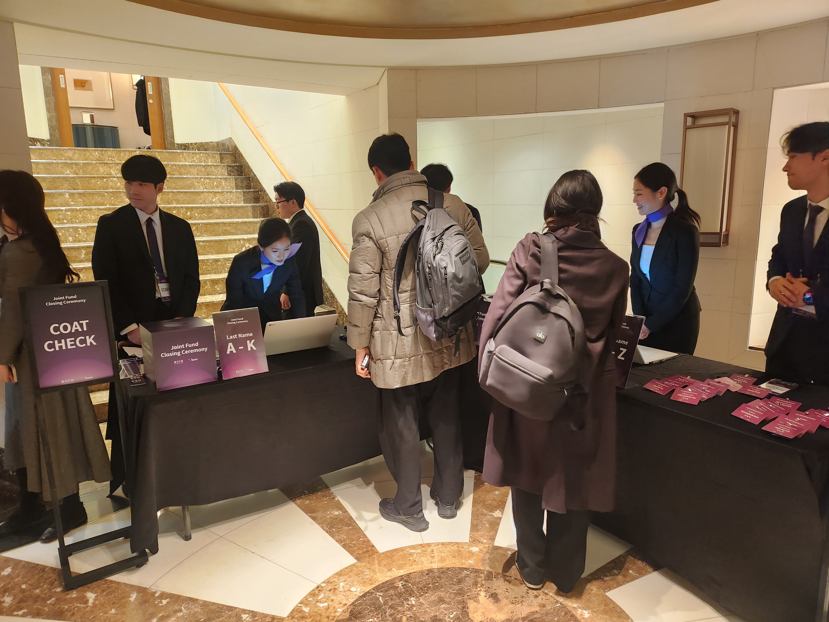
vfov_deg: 56.8
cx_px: 414
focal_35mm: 24
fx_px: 575
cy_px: 311
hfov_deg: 71.6
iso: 800
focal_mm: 5
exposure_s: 1/60
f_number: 1.8
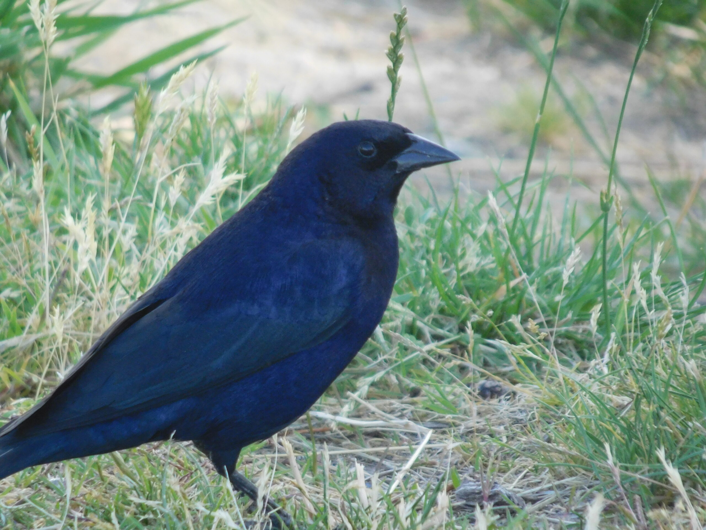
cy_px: 265
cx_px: 353
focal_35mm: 855
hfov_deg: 2.3
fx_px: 17438
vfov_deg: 1.7
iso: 400
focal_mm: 152
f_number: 6.5
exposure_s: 1/160
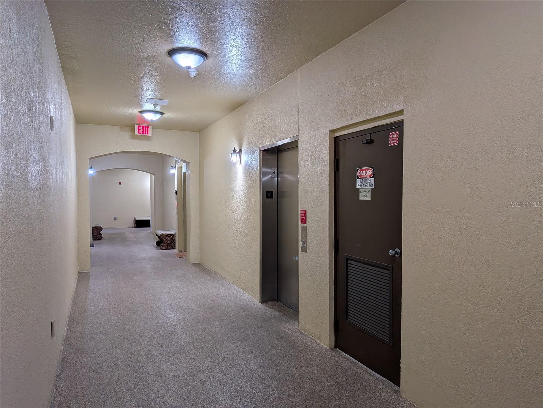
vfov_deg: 56.8
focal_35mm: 24
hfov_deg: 71.6
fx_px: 376
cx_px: 272
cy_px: 204
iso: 38
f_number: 1.7
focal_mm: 4.53
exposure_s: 1/60
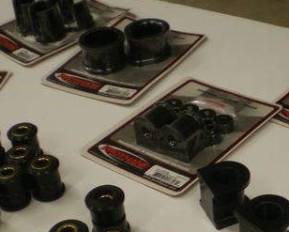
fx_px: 659
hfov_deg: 24.6
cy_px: 206
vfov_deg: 19.6
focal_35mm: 77
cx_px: 185
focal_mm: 6.3
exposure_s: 1/30
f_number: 3.1
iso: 125
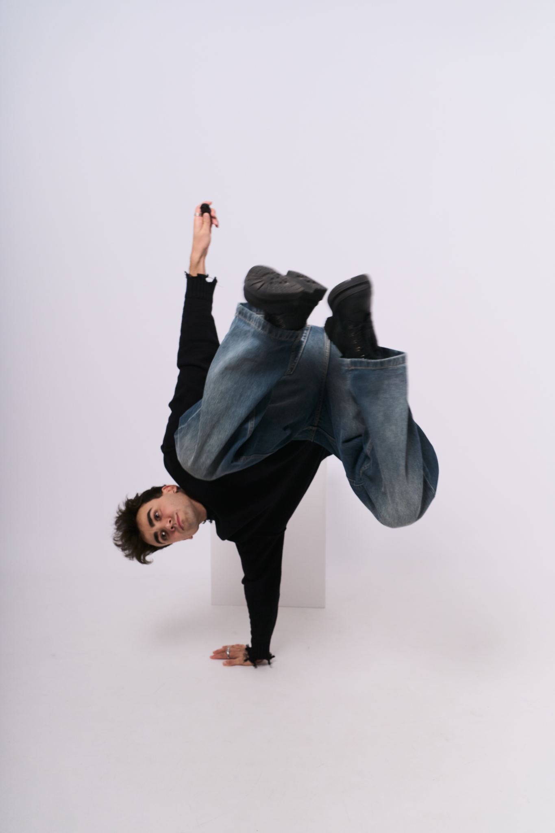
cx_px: 278
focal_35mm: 35
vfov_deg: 54.4
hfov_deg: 37.8
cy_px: 416
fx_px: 809
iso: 500
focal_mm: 35
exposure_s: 1/250
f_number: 6.3
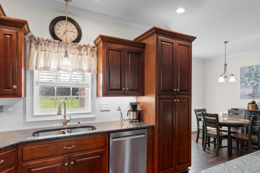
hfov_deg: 80.9
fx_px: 152
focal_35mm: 21
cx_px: 145
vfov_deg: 59.4
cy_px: 92
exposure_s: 1
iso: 100
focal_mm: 11.5
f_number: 4.8
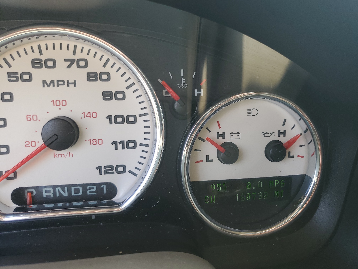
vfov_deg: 53.1
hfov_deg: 67.3
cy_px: 134
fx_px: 269
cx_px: 179
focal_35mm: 26
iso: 50
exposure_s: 1/213
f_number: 1.5
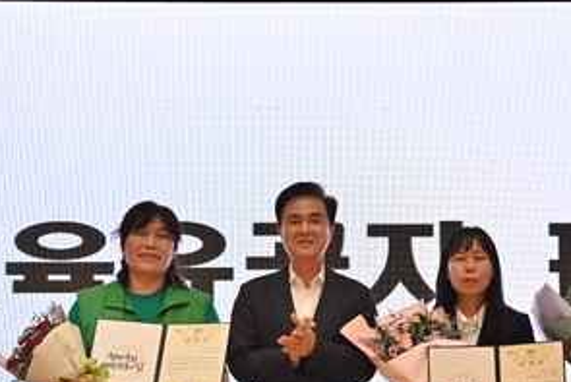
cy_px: 325
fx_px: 1650
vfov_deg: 13.1
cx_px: 389
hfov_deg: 19.6
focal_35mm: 104
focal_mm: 48
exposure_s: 1/250
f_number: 5.6
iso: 800
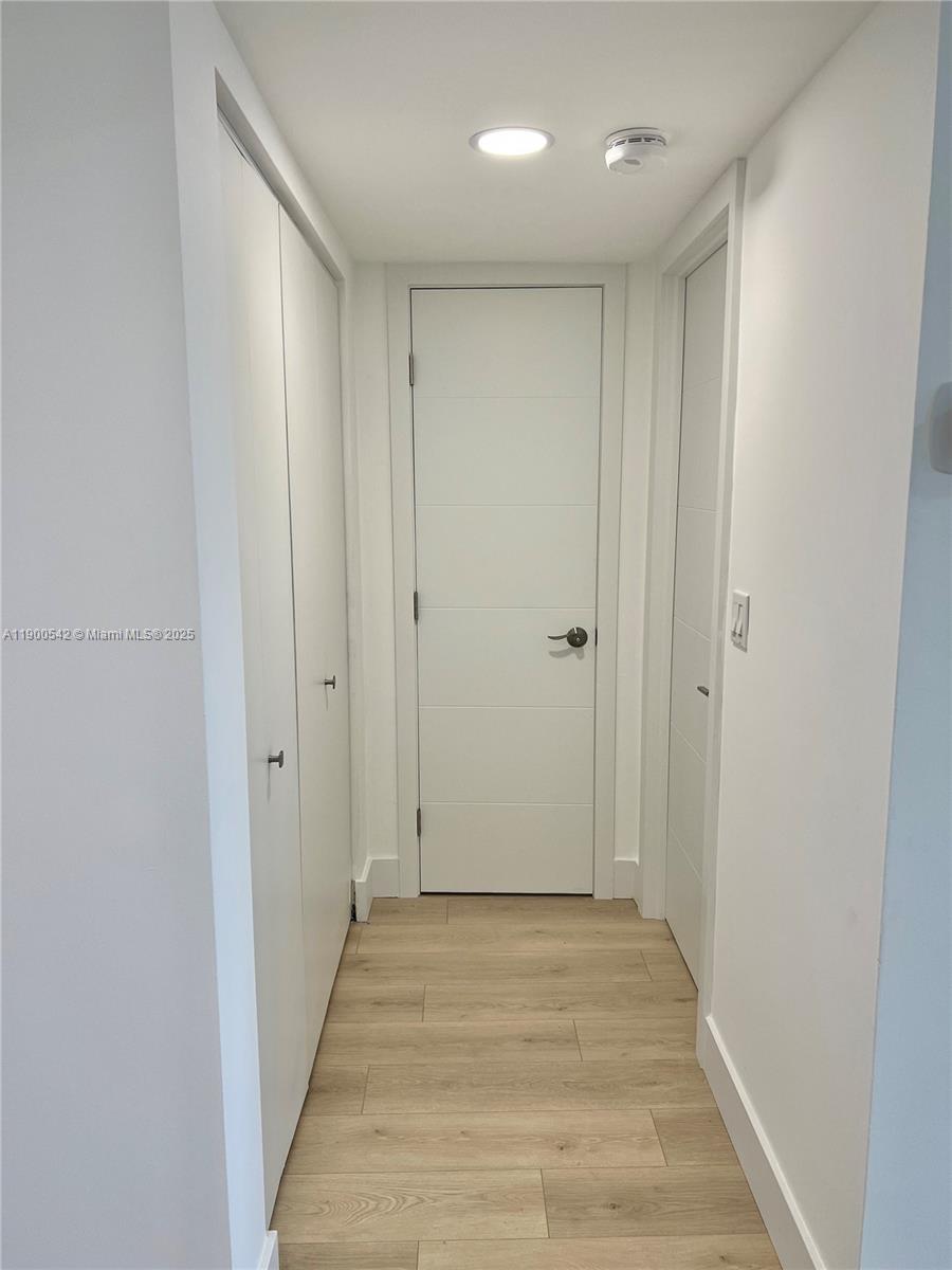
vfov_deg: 67.3
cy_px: 635
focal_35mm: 26
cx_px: 476
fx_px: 953
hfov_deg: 53.1
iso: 50
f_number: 1.5
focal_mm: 5.7
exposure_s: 1/160
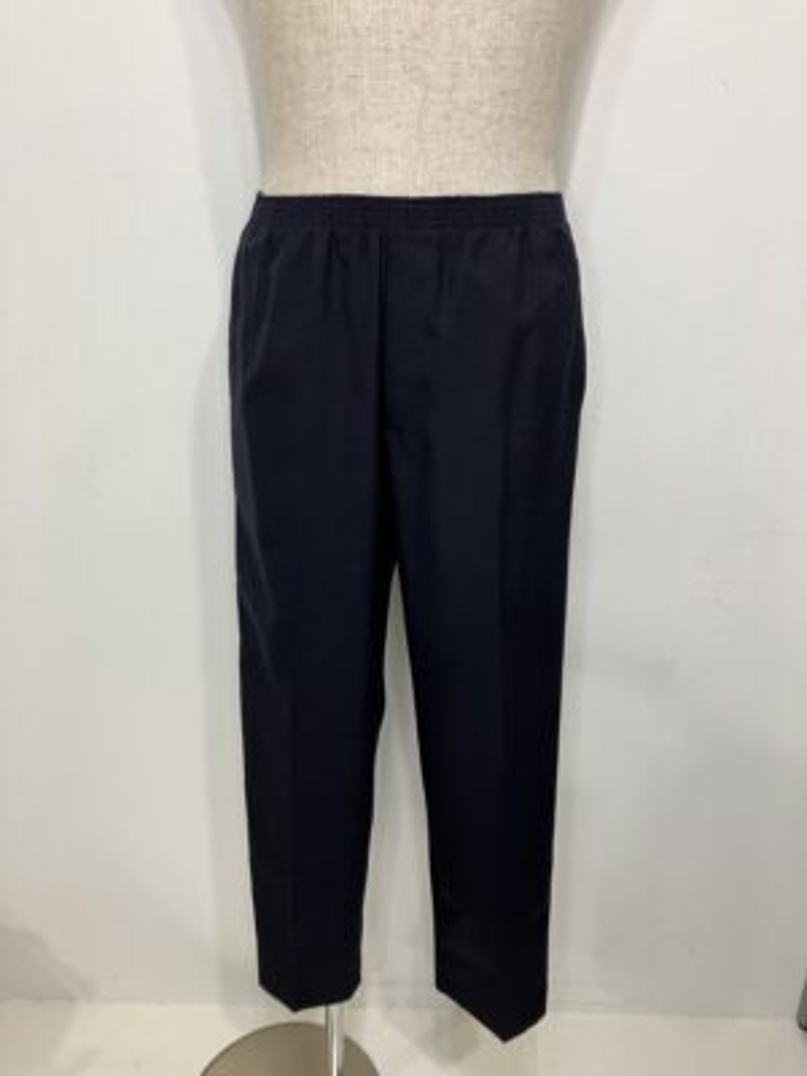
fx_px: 870
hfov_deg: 49.7
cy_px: 538
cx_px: 404
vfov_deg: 63.4
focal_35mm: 28
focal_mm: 3.99
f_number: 1.8
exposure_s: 1/50
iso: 125
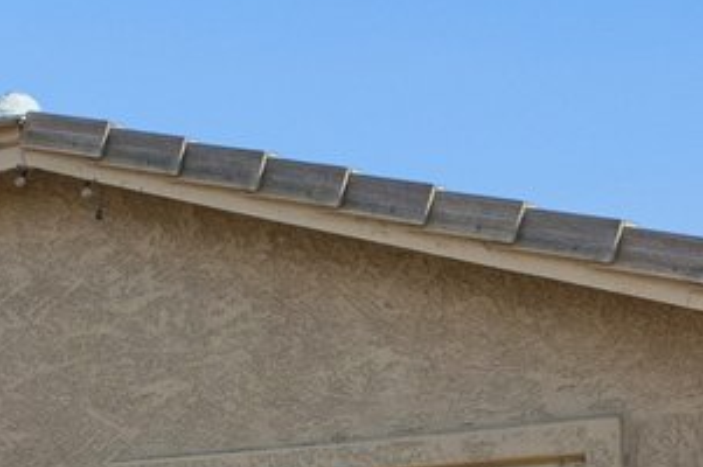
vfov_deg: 11.6
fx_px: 2193
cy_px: 697
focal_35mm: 112
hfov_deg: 17.5
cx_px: -114
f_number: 8
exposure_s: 1/800
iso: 320
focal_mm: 16.5
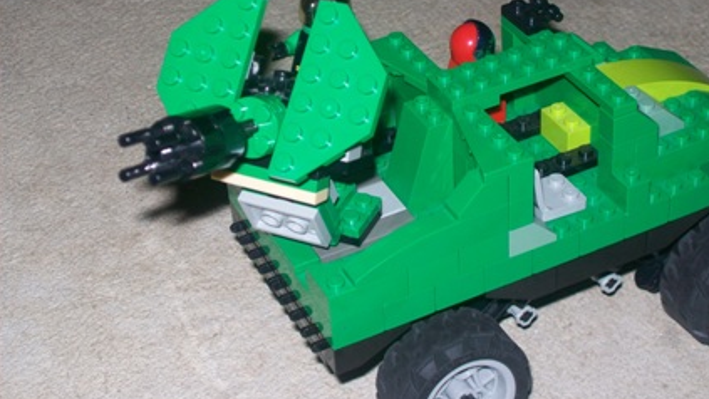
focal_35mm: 77
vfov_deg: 15.7
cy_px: 139
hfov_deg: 27.5
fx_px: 1448
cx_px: 354
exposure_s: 1/97.2
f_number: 3.8
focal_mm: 11.6
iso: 80
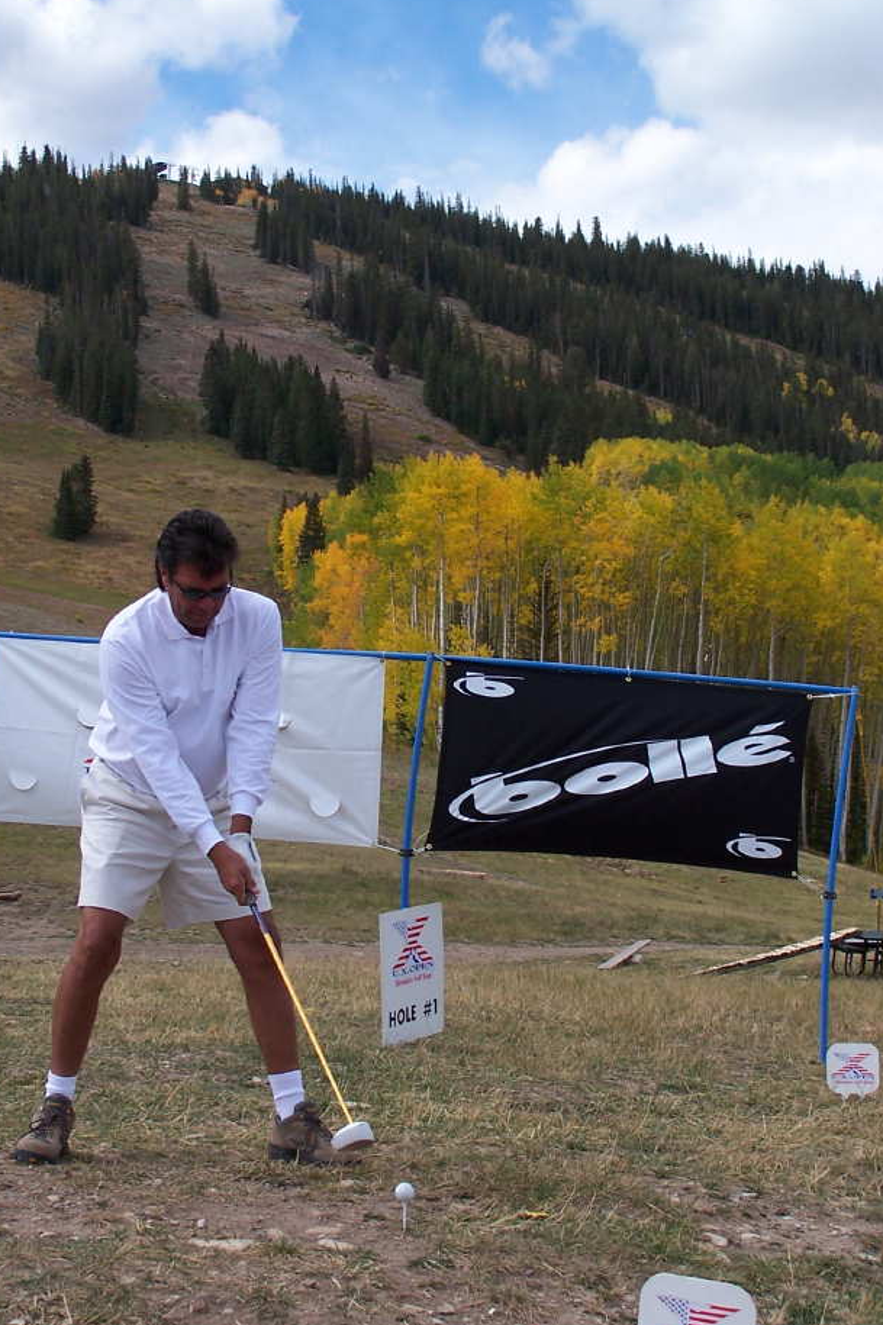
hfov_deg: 20.0
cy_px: 643
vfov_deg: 29.7
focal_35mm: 68
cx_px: 394
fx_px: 2503
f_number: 4.5
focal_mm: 9.8
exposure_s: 1/500
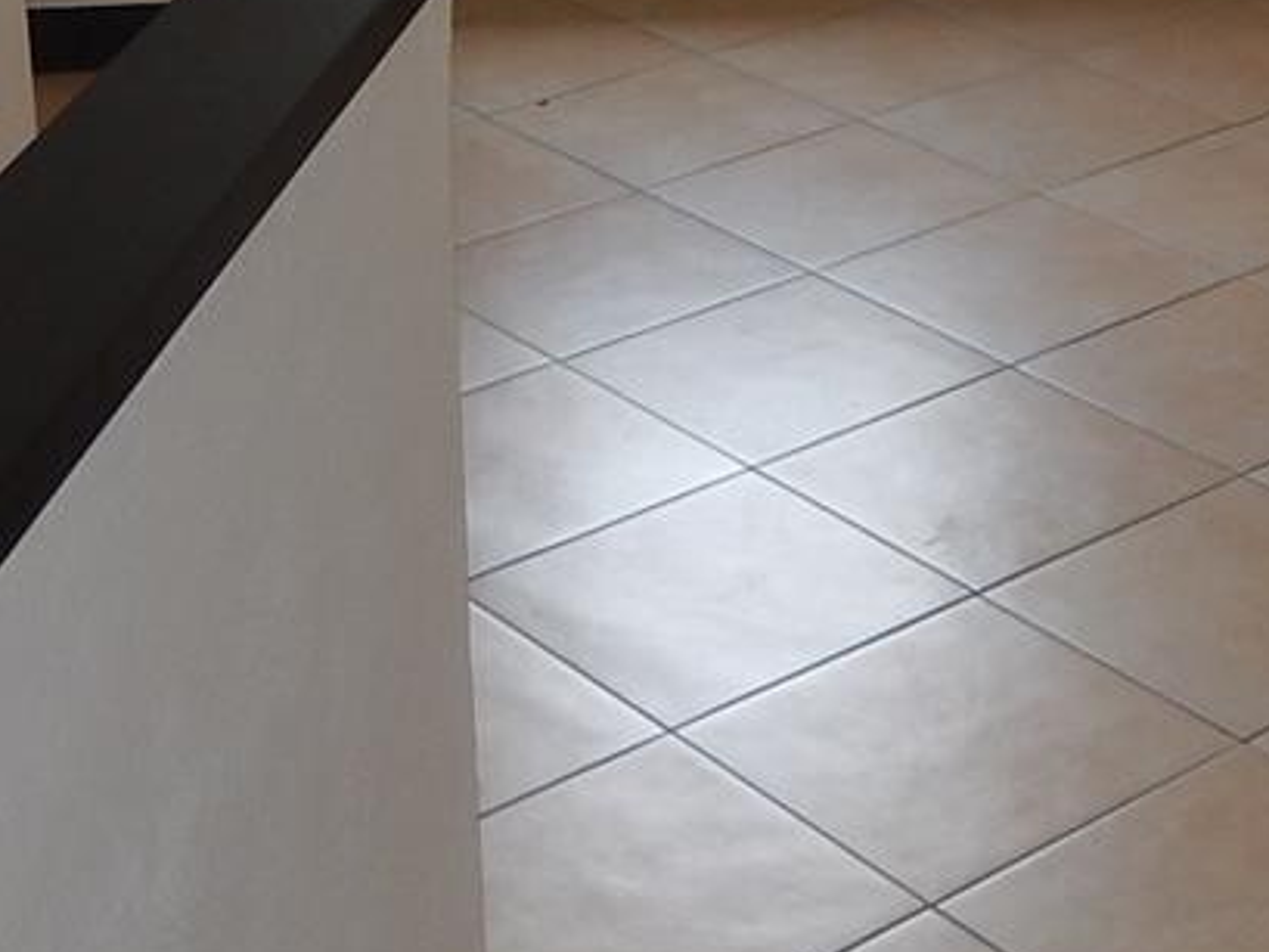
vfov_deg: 15.3
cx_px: 1139
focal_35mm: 88
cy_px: -555
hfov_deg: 21.7
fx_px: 3227
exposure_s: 1/50
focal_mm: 4.5
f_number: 3.4
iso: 125
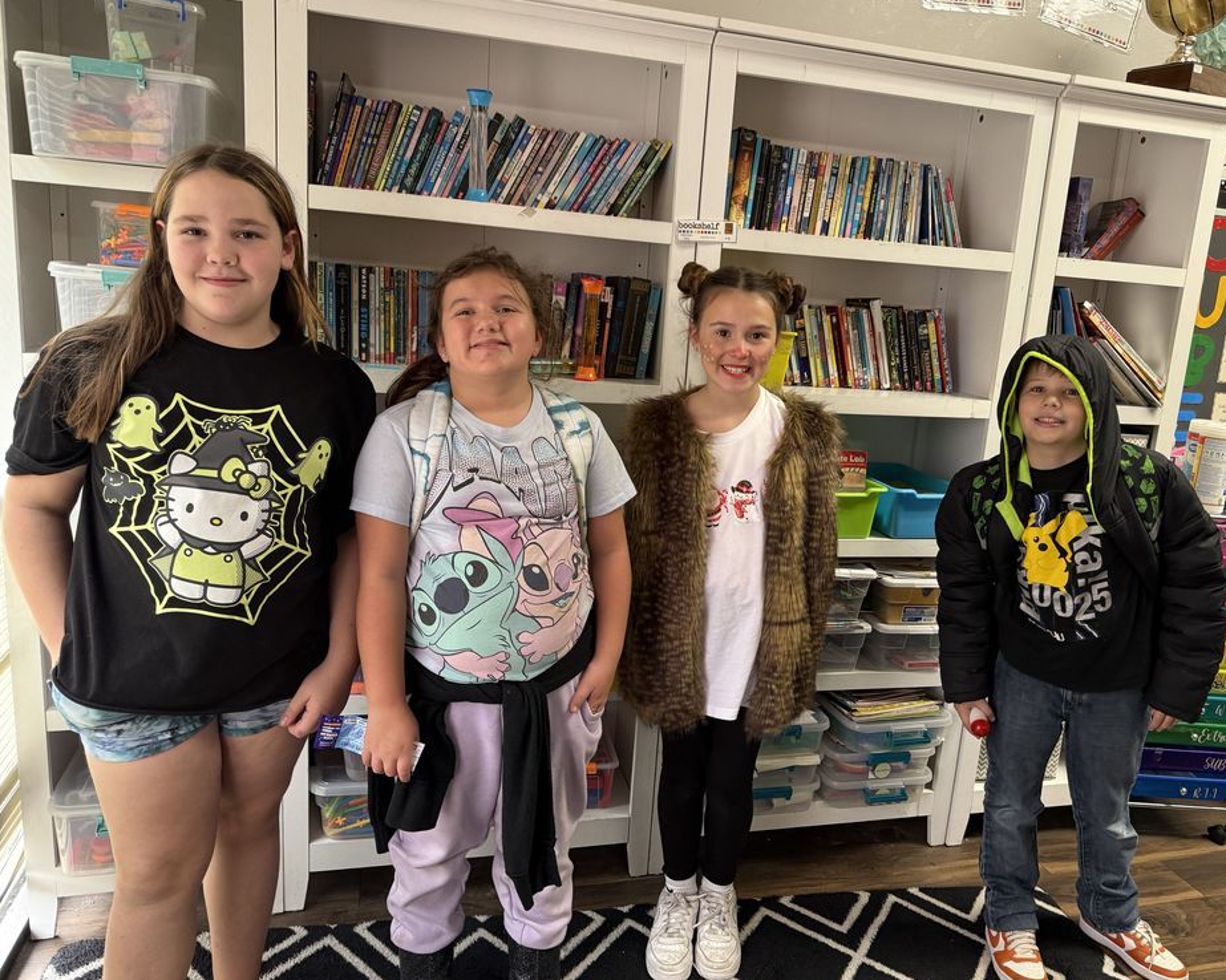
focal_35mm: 26
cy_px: 490
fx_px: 943
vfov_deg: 54.9
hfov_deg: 65.9
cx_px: 679
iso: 250
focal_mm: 6.76
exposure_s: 1/60
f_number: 1.78
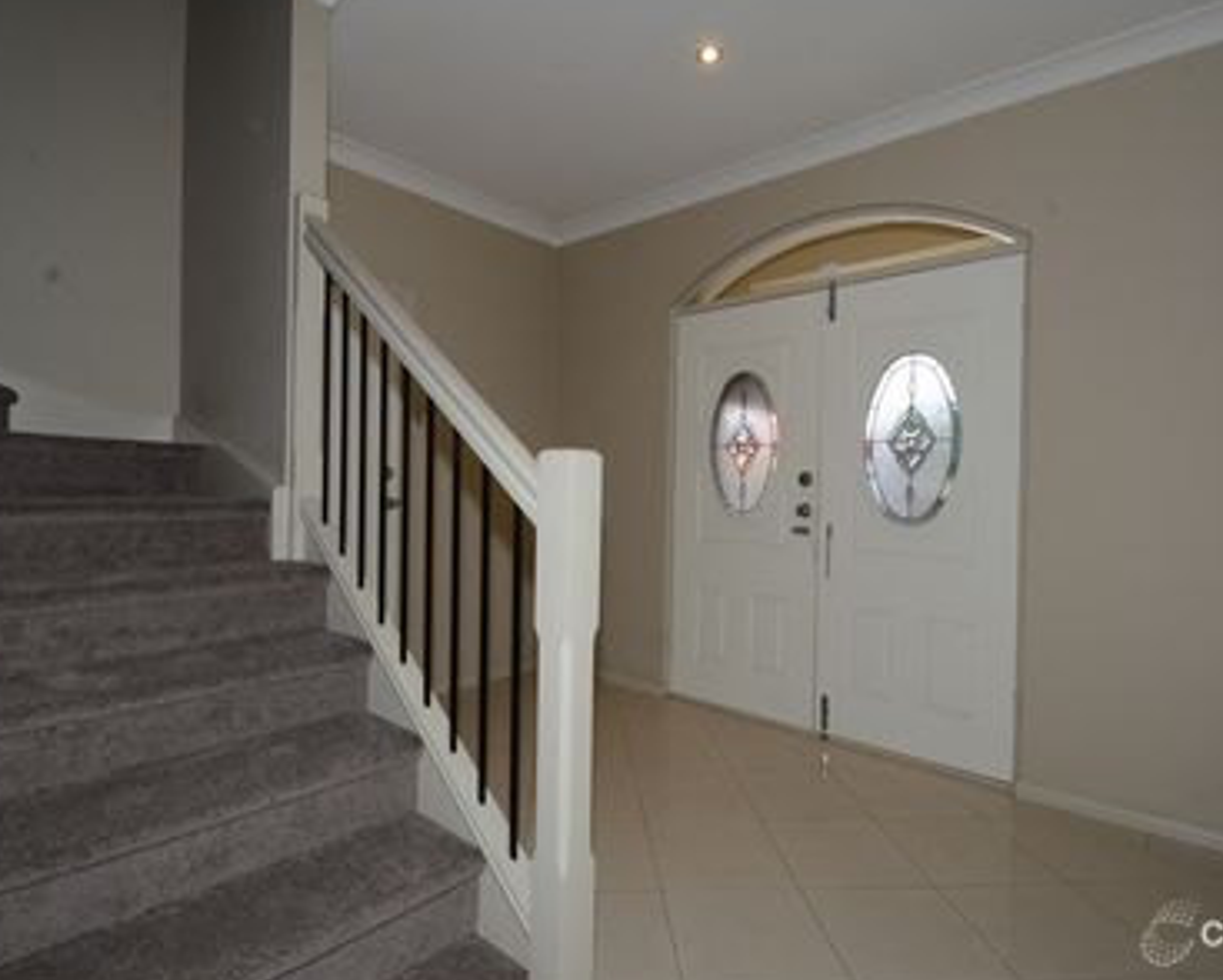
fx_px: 652
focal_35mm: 18
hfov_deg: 86.3
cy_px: 478
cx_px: 626
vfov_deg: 73.8
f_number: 11
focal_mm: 10
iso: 800
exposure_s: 1/60
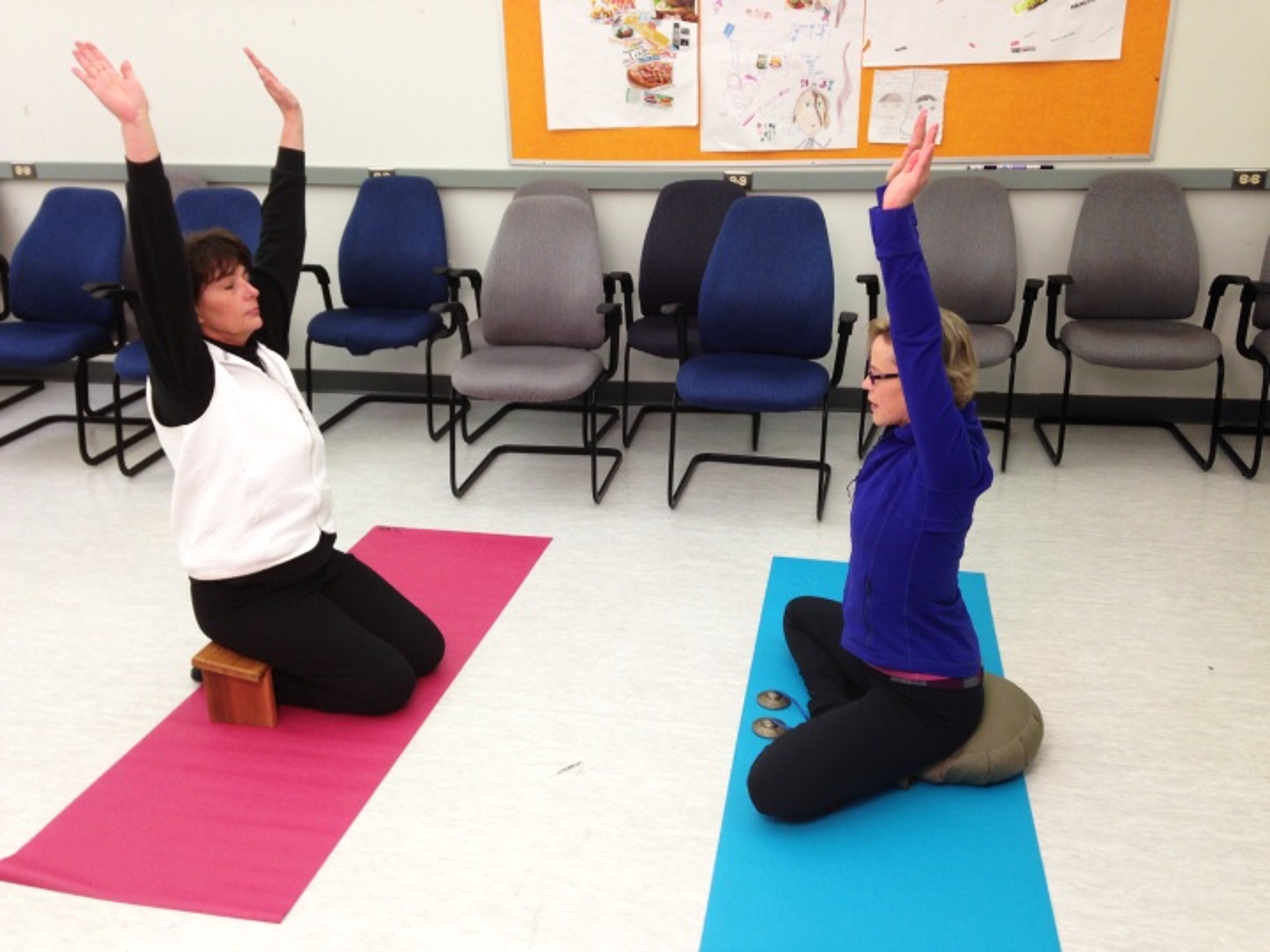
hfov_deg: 55.4
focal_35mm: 33
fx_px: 1211
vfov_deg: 42.9
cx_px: 635
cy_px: 476
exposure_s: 1/24
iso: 50
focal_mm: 4.13
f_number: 2.4
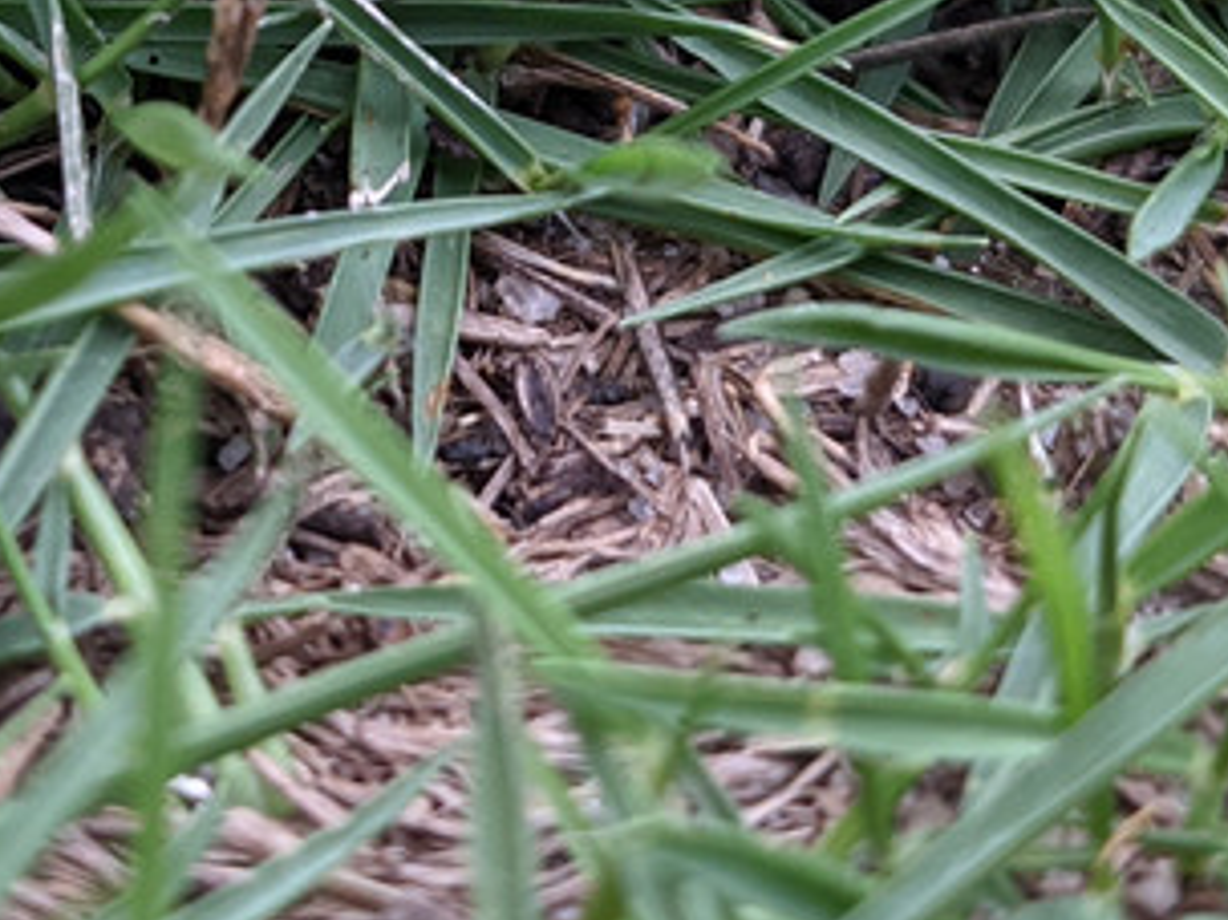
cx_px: 395
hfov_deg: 20.6
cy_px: -263
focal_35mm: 95
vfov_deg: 14.9
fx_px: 3369
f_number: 1.73
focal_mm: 4.38
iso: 195
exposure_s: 1/120
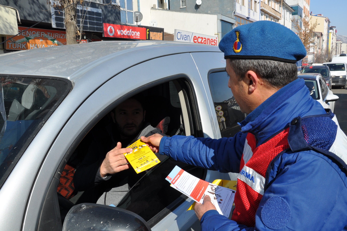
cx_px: 174
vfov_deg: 39.9
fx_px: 318
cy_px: 116
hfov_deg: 57.3
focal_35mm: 33
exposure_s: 1/200
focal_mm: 22
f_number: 14
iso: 200
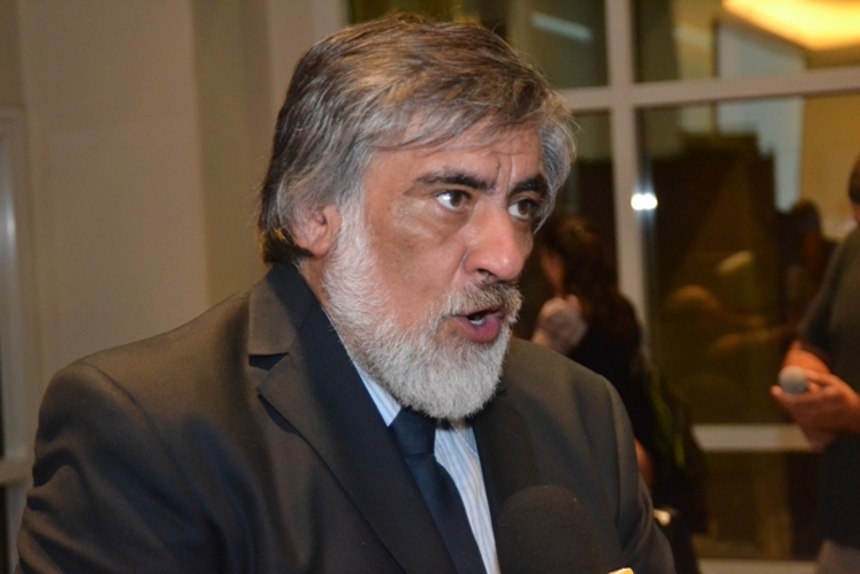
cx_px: 430
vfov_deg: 17.5
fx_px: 1864
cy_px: 287
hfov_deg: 26.0
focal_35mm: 78
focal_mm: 52
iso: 3200
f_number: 4.8
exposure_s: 1/60
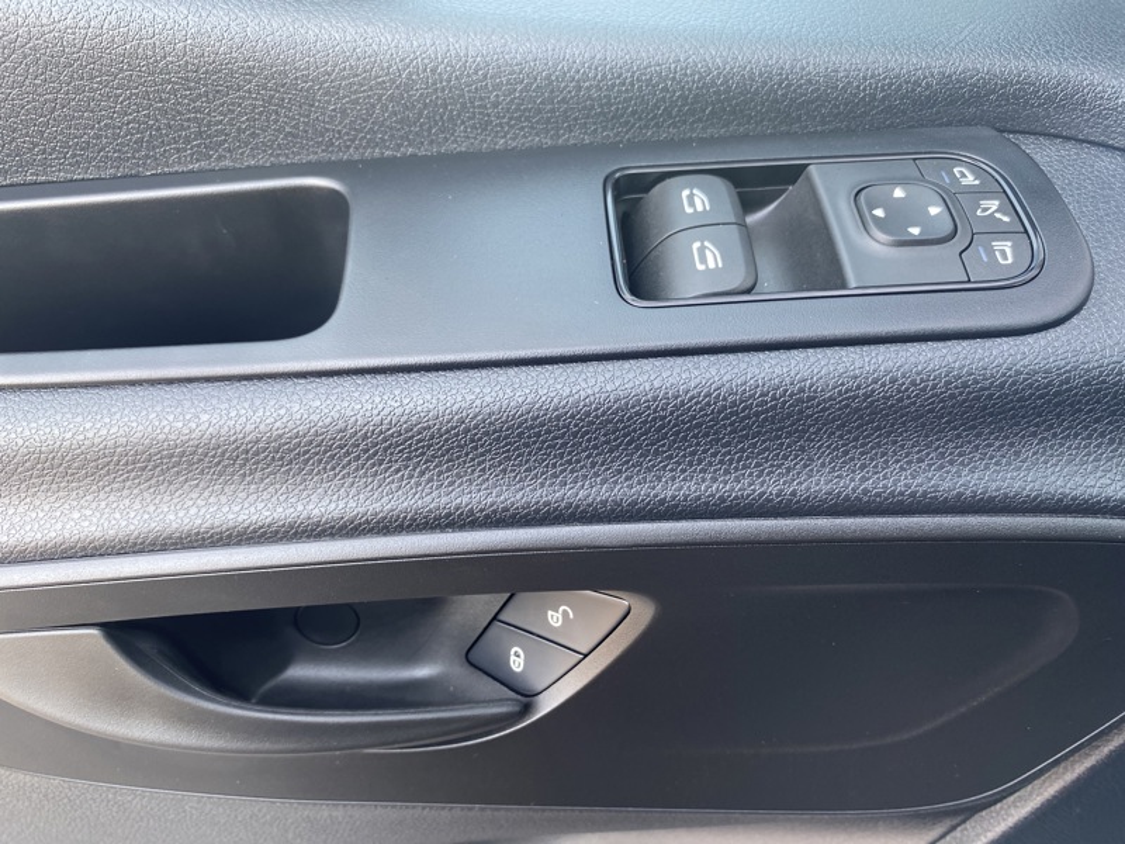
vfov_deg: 53.1
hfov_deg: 67.3
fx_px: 845
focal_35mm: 26
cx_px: 562
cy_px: 422
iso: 50
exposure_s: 1/121
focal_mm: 4.25
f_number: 1.8
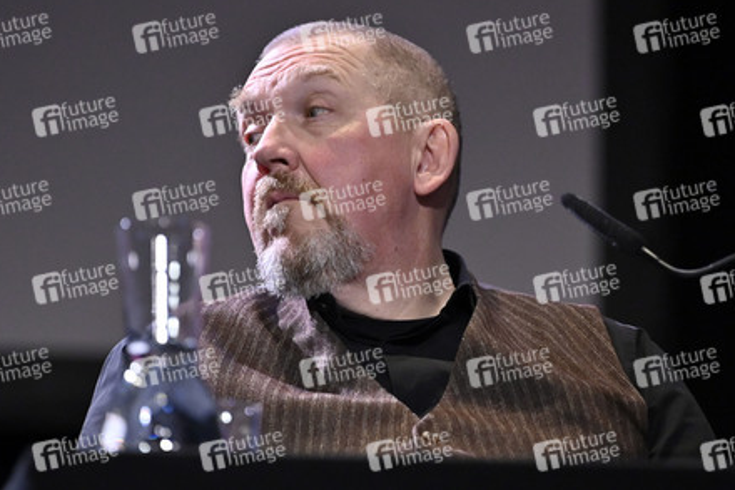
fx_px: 4184
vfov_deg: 6.7
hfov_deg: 10.0
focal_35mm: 205
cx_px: 365
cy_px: 242
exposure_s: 1/320
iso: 2500
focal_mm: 200
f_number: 2.8
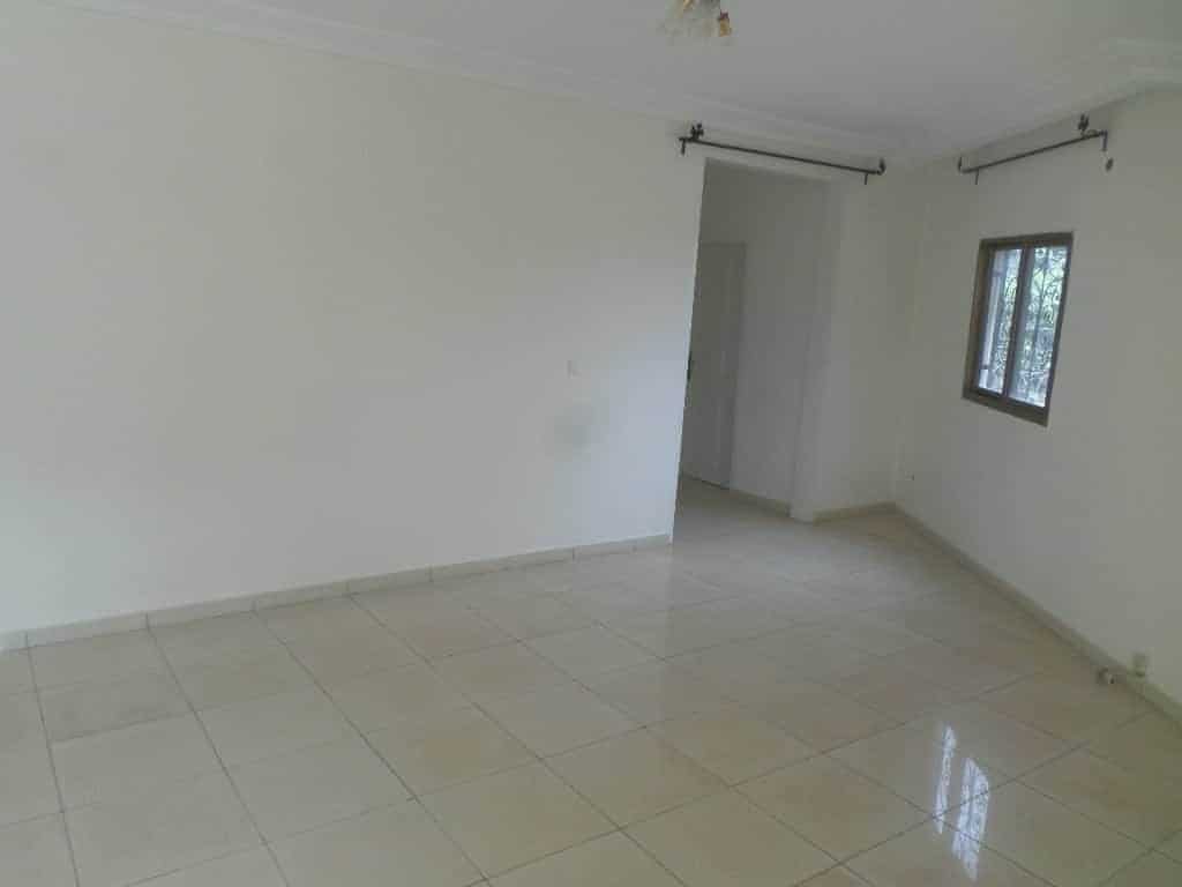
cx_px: 591
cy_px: 444
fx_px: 854
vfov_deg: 54.9
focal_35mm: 25
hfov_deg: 69.4
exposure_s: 1/30
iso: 100
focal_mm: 4.5
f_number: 2.5
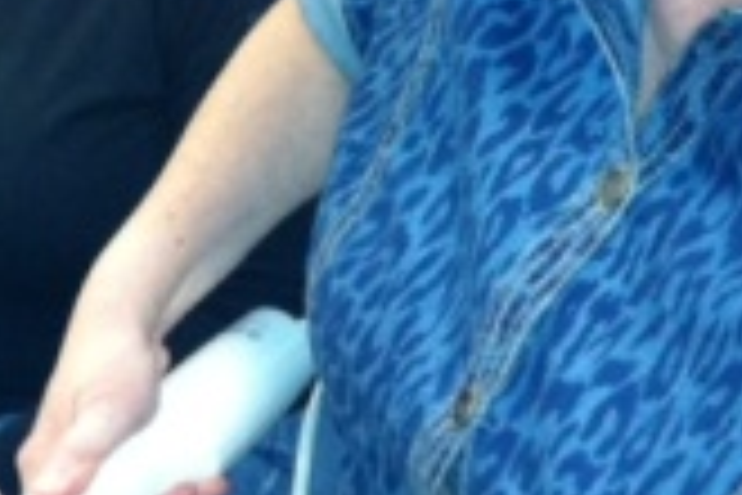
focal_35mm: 99
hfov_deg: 20.4
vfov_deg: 13.8
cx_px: 184
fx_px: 2040
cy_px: 106
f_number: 2.8
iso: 320
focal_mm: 3.85
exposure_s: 1/15
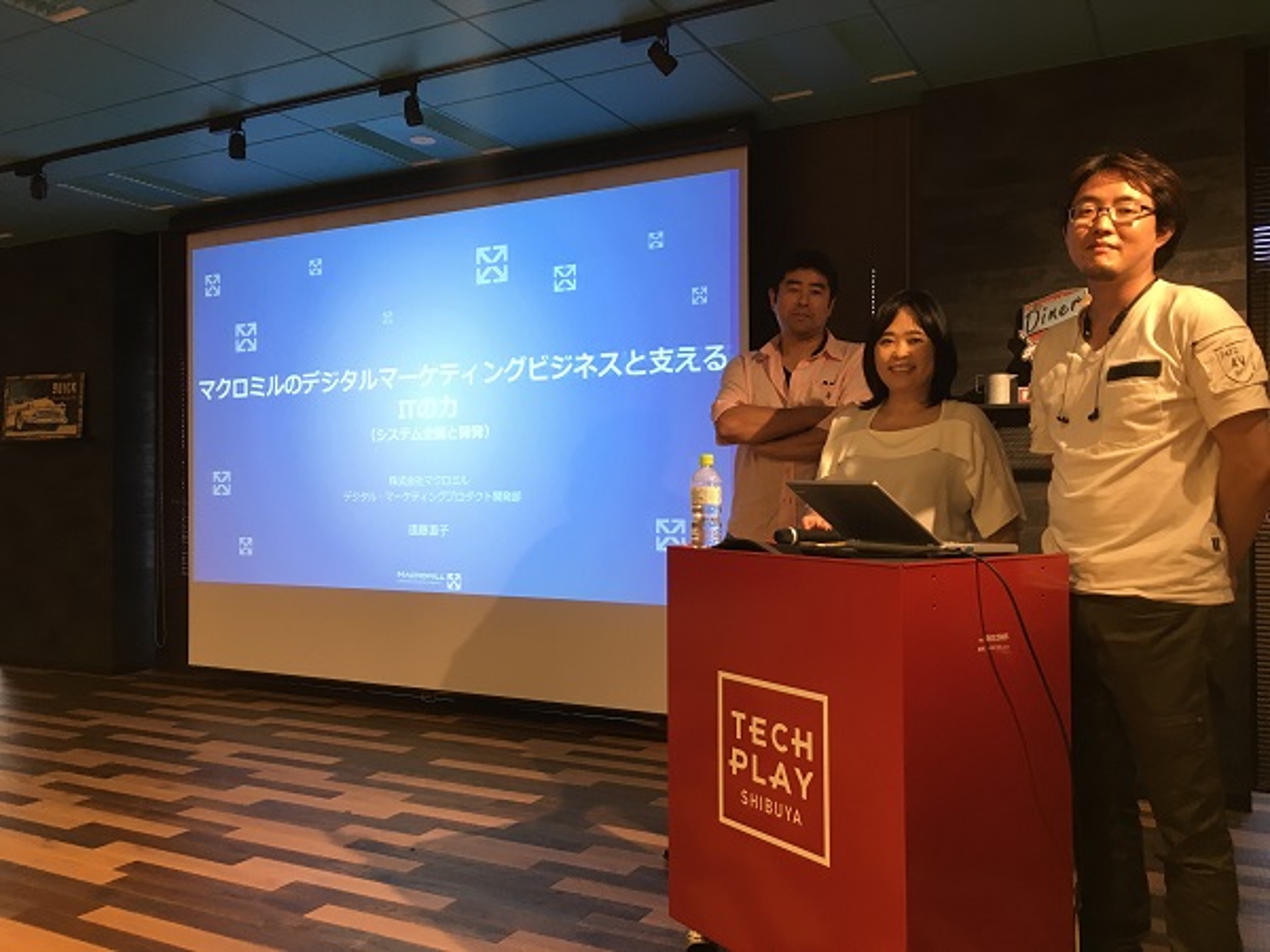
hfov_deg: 61.7
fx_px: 1064
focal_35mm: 29
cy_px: 476
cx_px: 635
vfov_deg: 48.2
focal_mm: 4.15
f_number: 2.2
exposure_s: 1/30
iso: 64
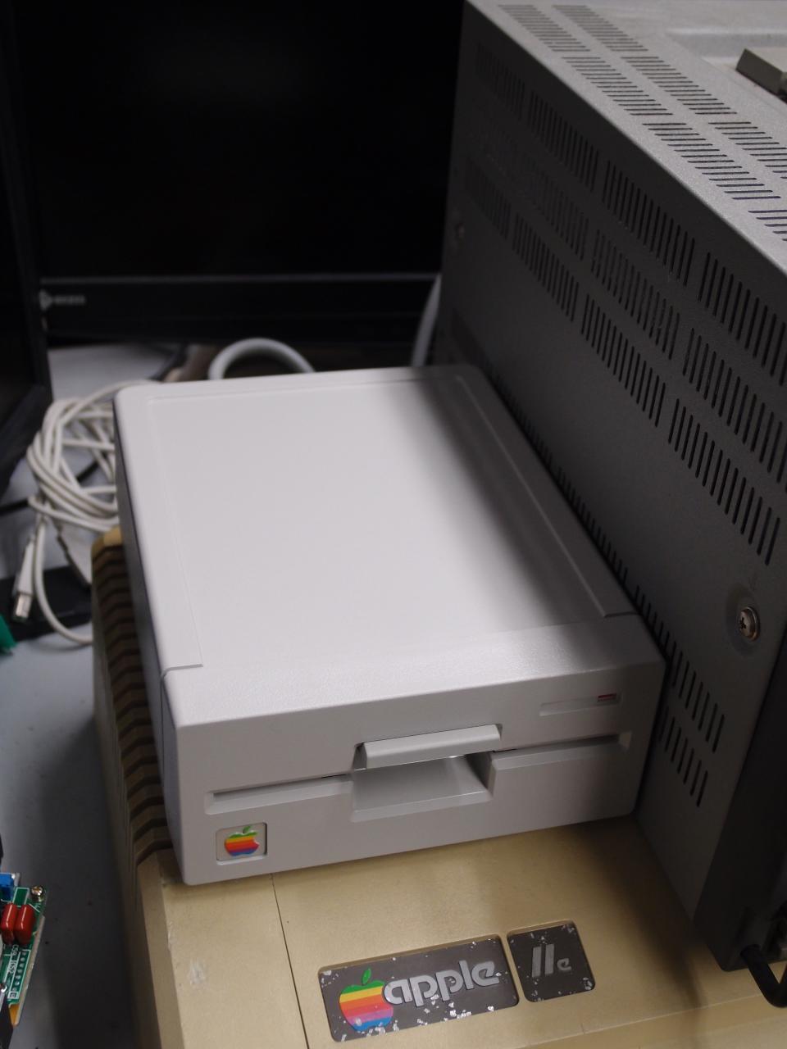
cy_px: 524
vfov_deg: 45.8
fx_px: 1243
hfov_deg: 35.1
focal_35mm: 41
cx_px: 394
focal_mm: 9
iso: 125
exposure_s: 1/100
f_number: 2
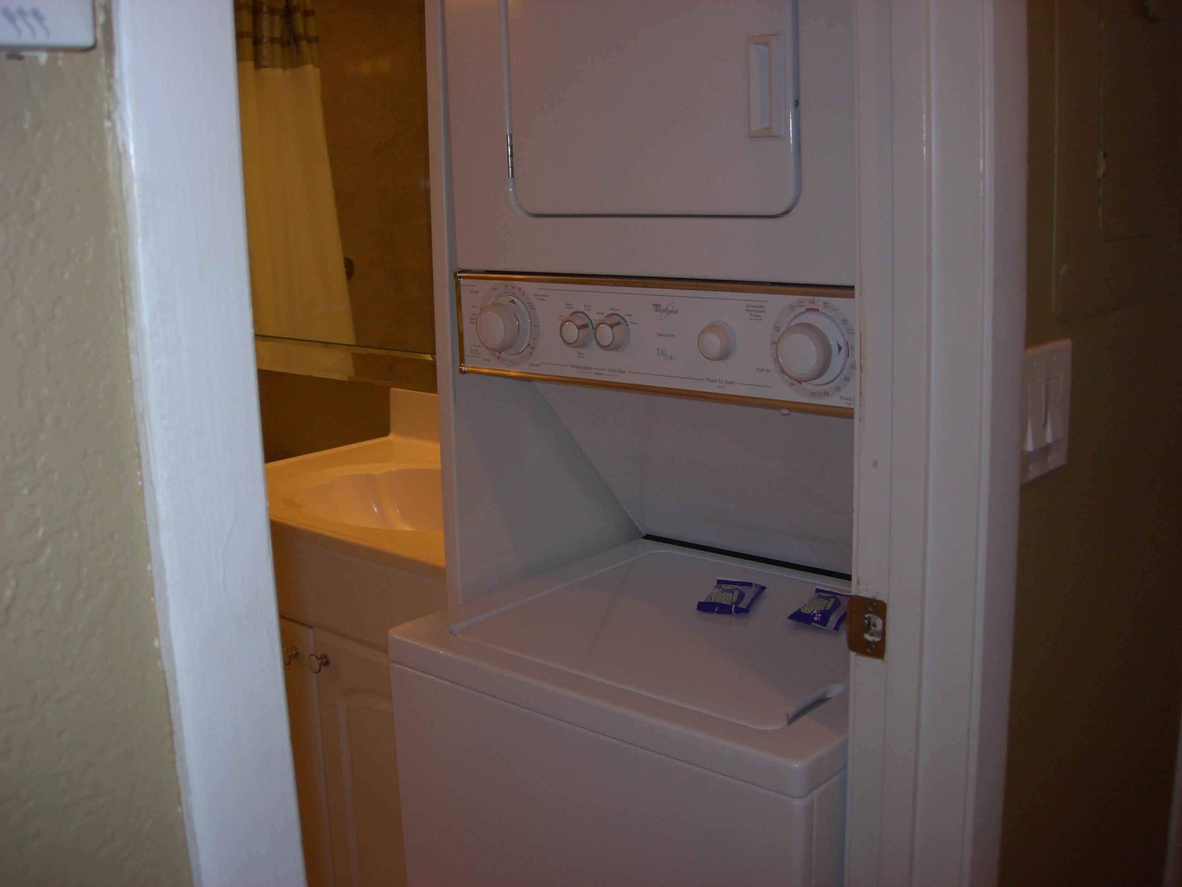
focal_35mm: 38
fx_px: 1298
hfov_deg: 49.0
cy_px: 444
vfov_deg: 37.7
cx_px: 591
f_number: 2.8
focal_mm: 7.8
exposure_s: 1/64
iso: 79
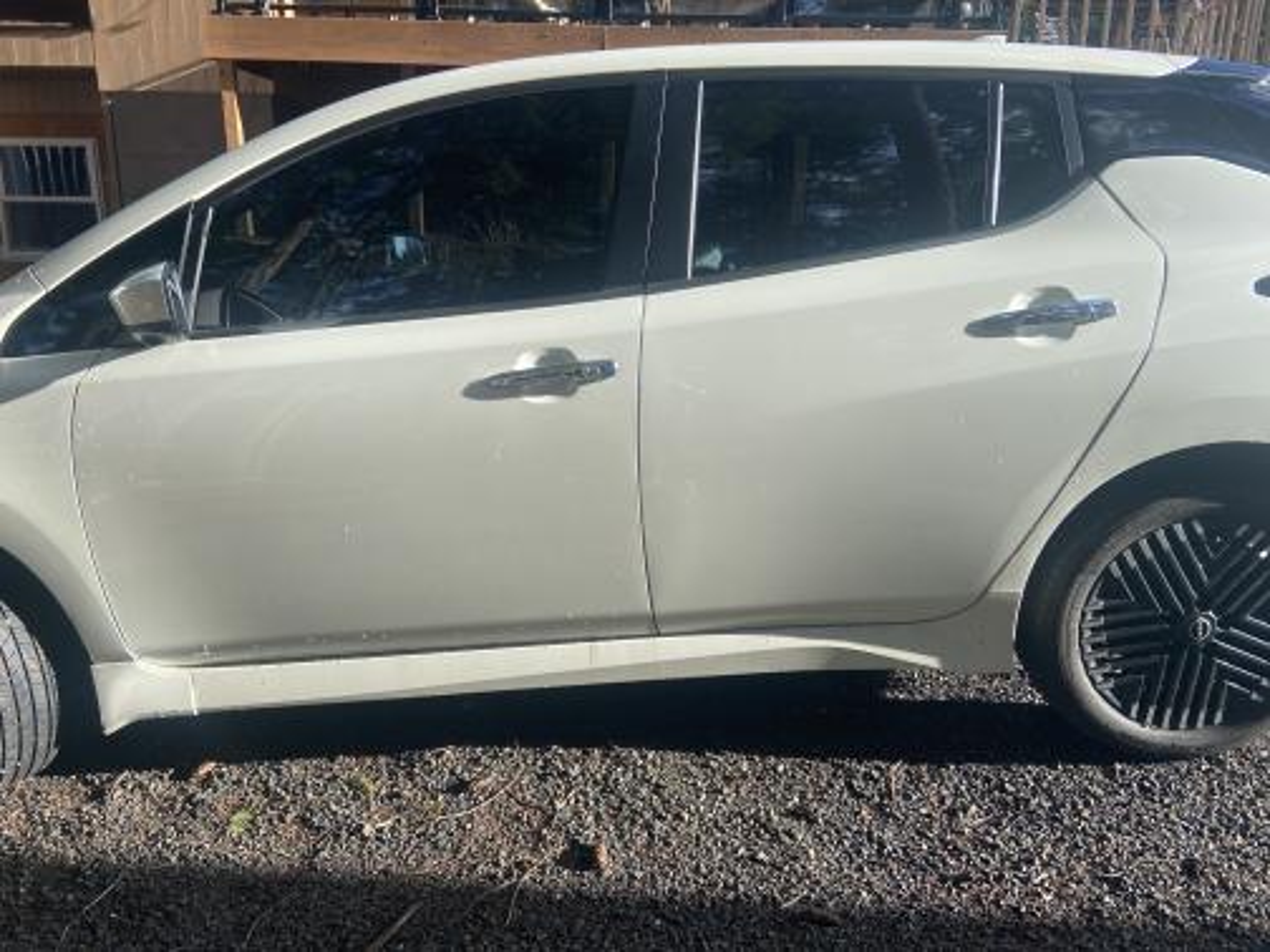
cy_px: 476
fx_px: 954
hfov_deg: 67.3
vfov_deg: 53.1
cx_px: 635
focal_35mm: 26
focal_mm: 4.25
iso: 32
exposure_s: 1/957
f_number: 1.8
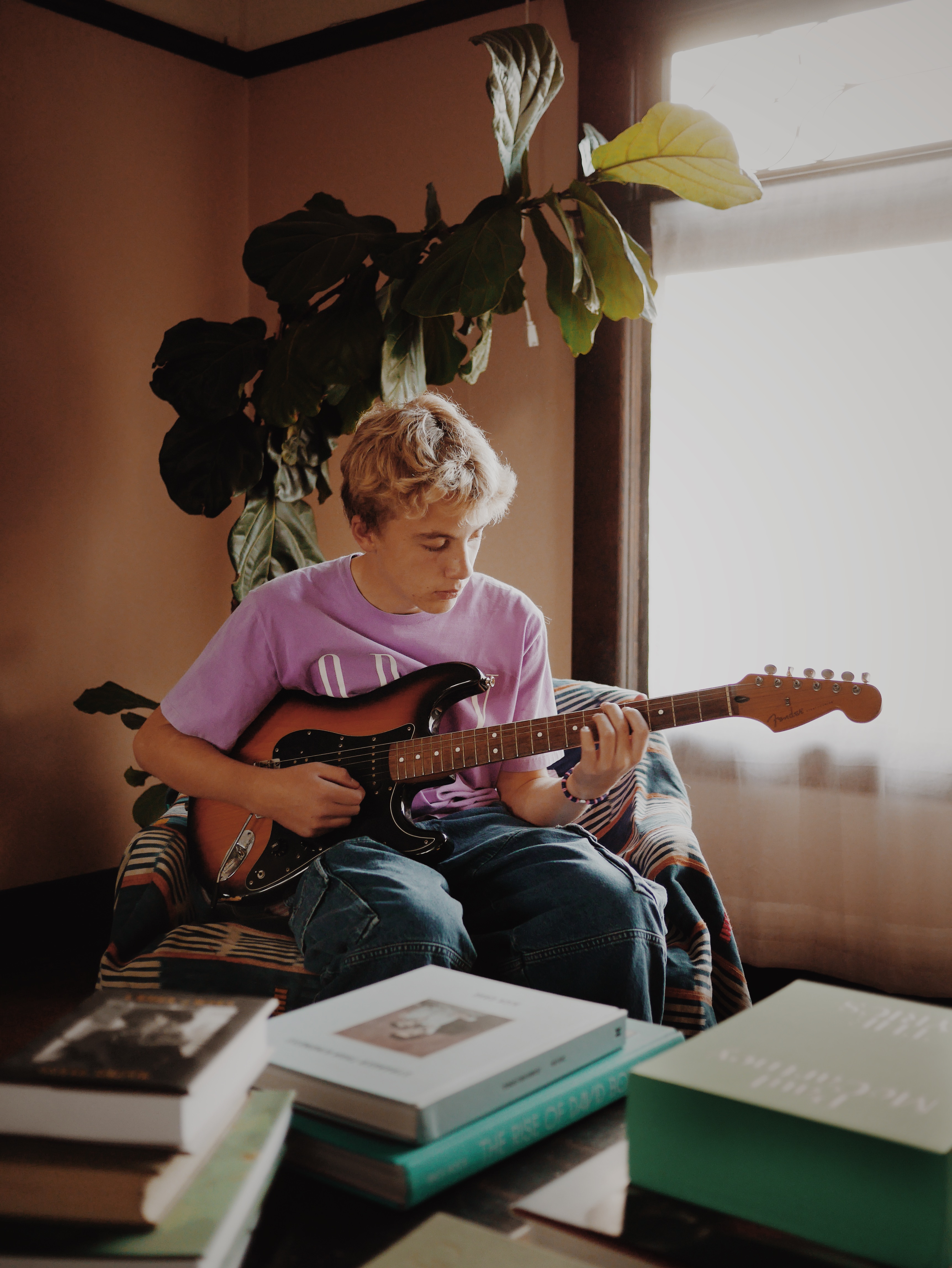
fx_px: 1466
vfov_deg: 46.8
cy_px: 634
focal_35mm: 40
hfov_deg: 36.0
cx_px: 476
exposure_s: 1/60
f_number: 1.7
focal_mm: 20
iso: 400
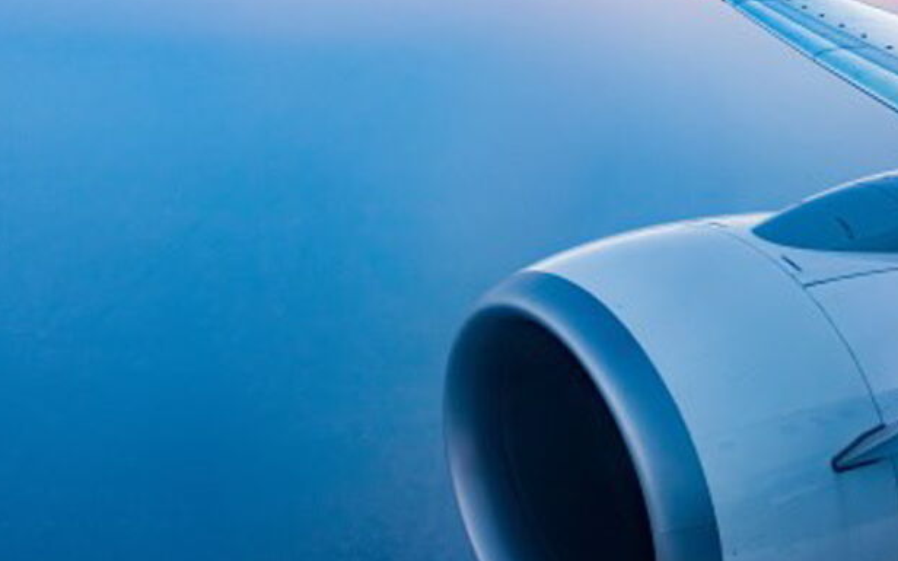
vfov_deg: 34.0
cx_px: 478
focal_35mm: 37
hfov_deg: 52.7
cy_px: 176
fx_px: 906
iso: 125
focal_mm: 8.8
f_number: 2
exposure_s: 1/125
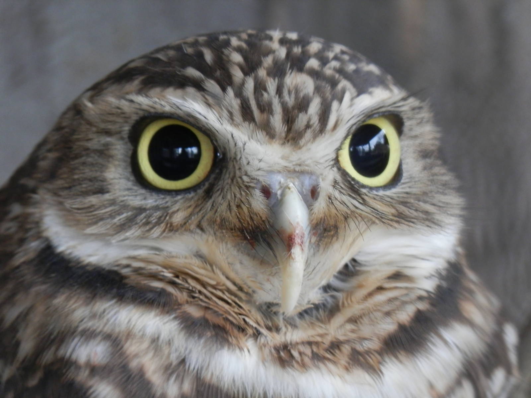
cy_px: 199
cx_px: 266
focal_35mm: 274
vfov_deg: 5.4
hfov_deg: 7.2
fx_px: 4203
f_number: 6.4
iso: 250
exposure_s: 1/4
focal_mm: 48.9
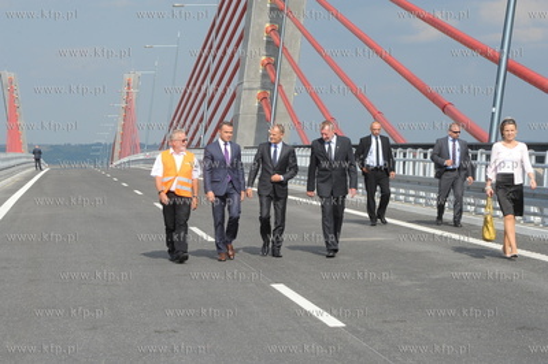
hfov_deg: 19.5
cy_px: 182
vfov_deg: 13.0
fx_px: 1597
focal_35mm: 105
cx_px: 274
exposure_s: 1/640
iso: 640
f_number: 13
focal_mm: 105
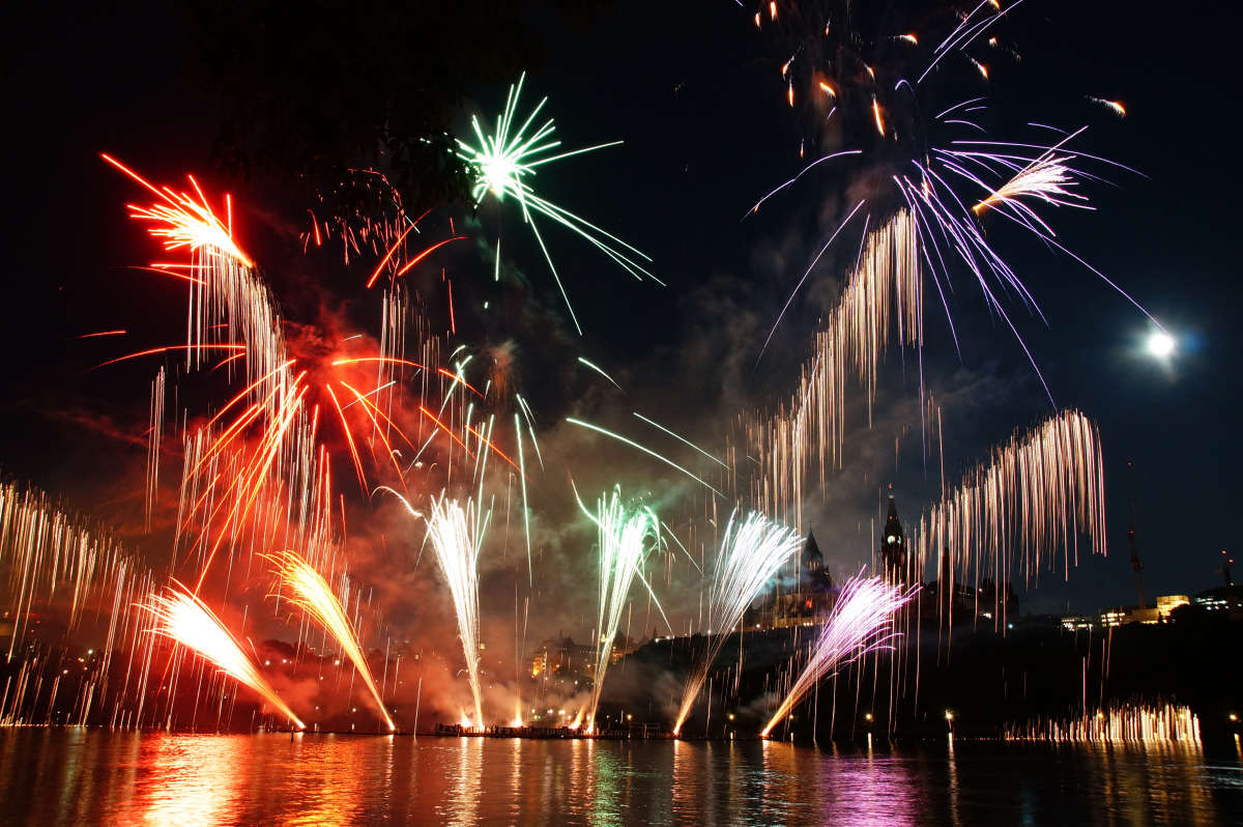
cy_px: 414
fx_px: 931
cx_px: 622
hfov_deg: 67.4
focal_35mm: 27
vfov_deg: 47.9
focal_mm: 18
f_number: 9
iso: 800
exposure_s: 3.2
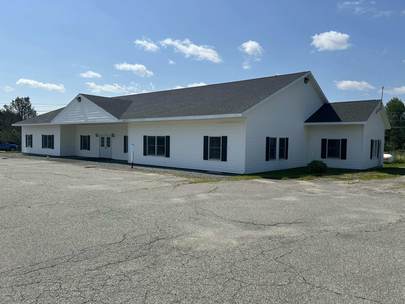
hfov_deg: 67.3
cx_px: 202
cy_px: 152
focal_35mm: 26
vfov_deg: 53.1
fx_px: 304
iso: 50
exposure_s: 1/6993
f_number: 1.5
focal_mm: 5.7
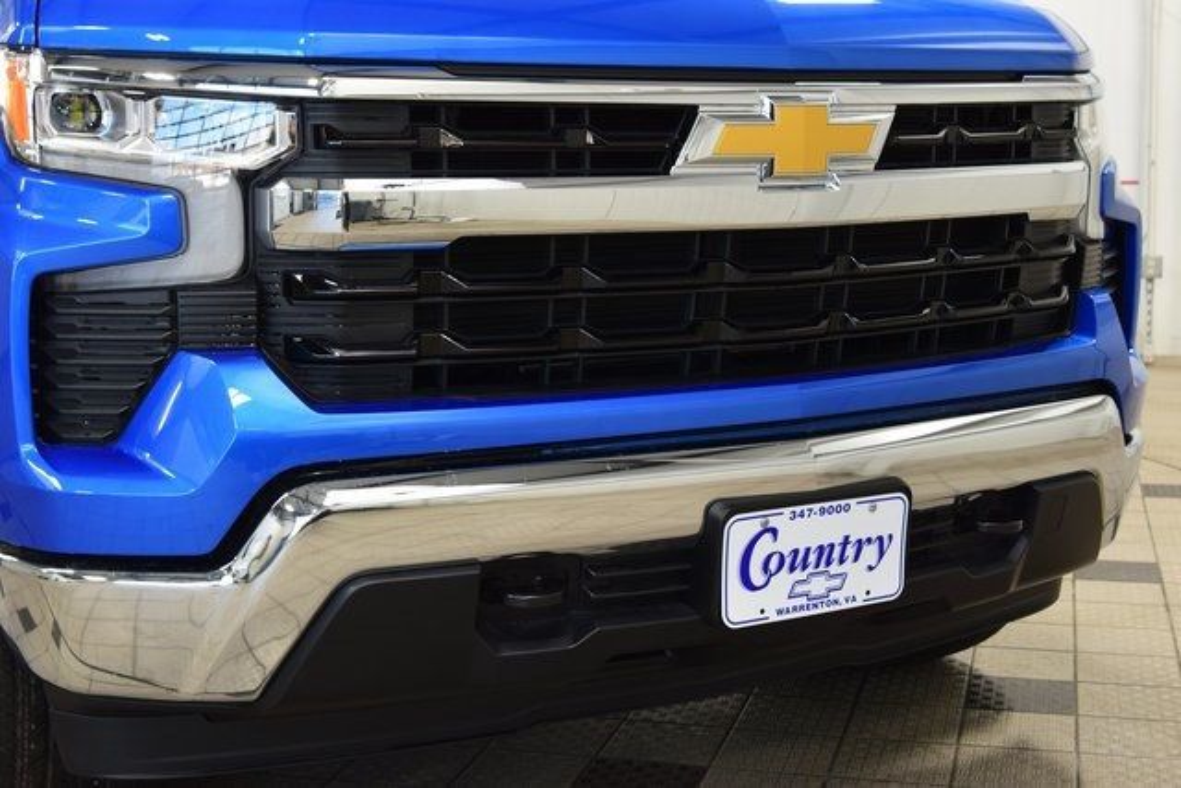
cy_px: 394
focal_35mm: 51
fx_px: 1673
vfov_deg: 26.5
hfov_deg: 38.9
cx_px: 590
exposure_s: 1/15
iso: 450
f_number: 6.3
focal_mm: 34
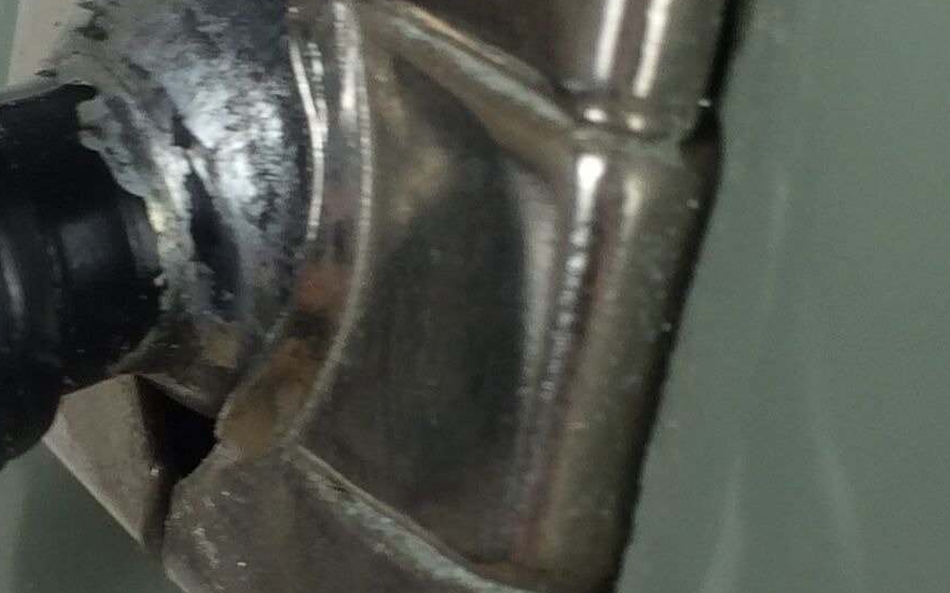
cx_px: 369
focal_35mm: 117
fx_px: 3029
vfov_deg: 11.2
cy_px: 288
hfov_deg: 17.8
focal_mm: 4.15
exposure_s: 1/50
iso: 40
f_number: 2.2
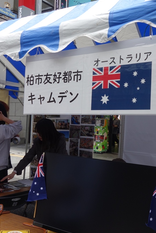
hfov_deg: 31.1
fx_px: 279
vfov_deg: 45.4
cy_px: 118
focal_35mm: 43
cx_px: 94
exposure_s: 1/80
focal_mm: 10.4
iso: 125
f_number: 5
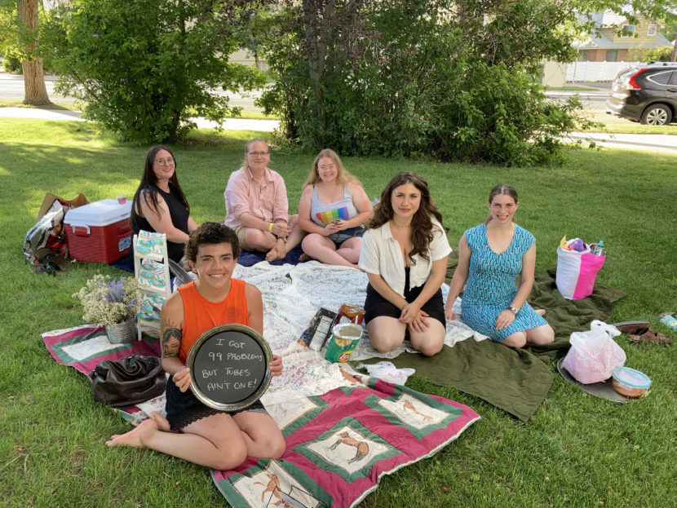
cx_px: 338
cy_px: 254
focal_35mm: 28
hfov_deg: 63.4
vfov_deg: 49.8
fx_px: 548
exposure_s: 1/121
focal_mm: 3.99
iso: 25
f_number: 1.8
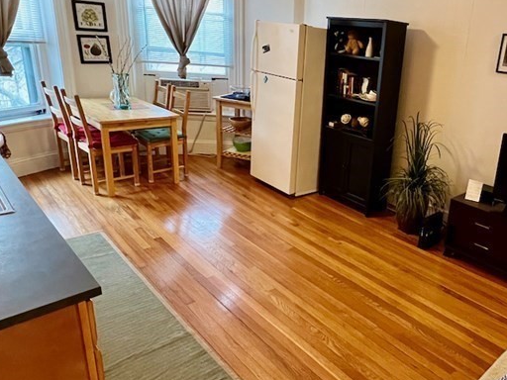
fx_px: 381
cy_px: 178
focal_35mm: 26
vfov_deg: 53.0
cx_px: 366
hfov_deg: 64.2
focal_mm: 1.57
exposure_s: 1/60
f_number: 1.8
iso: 640
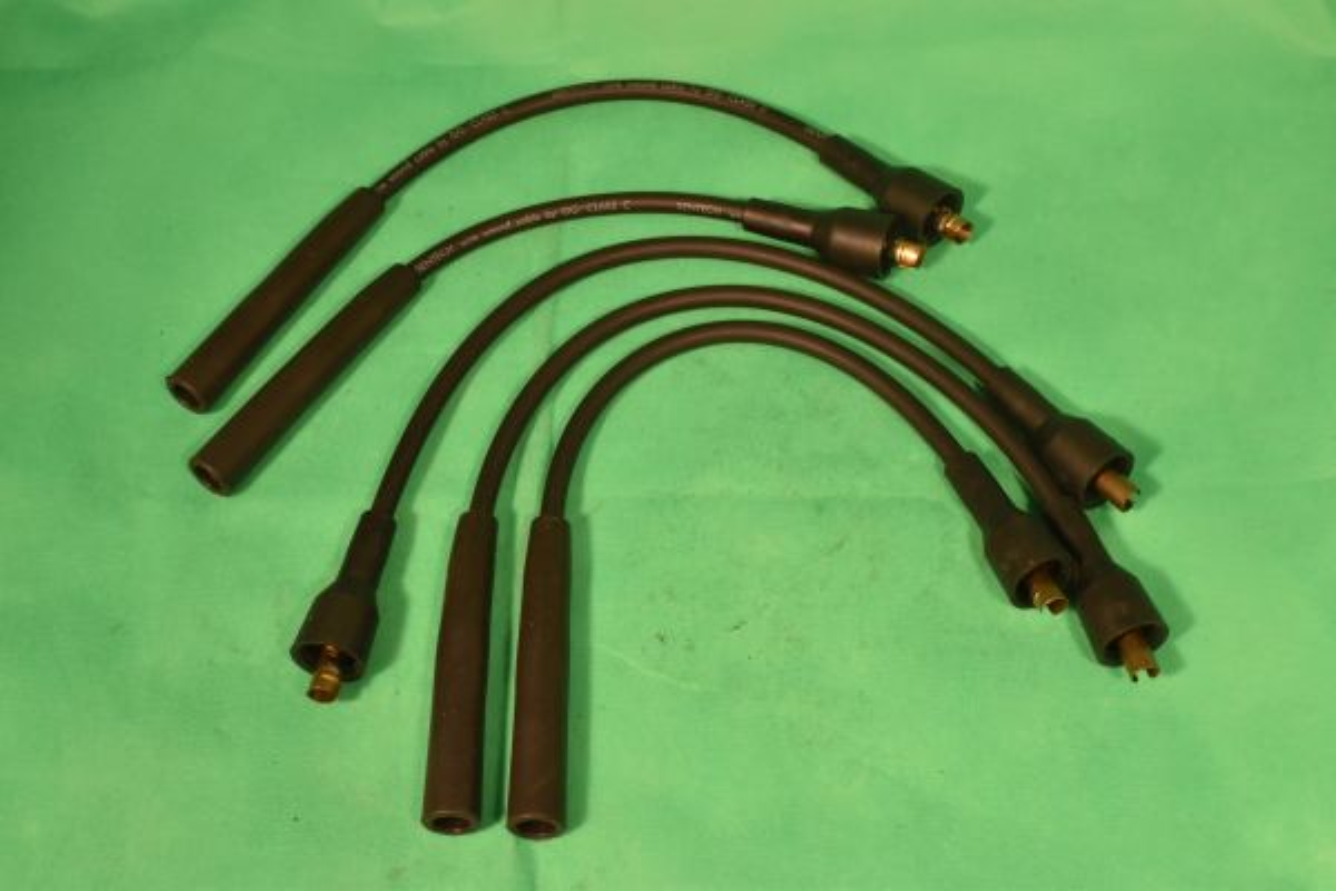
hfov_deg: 38.9
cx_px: 668
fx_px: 1893
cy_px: 446
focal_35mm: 51
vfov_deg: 26.5
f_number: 18
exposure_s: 1/50
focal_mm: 34
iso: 800
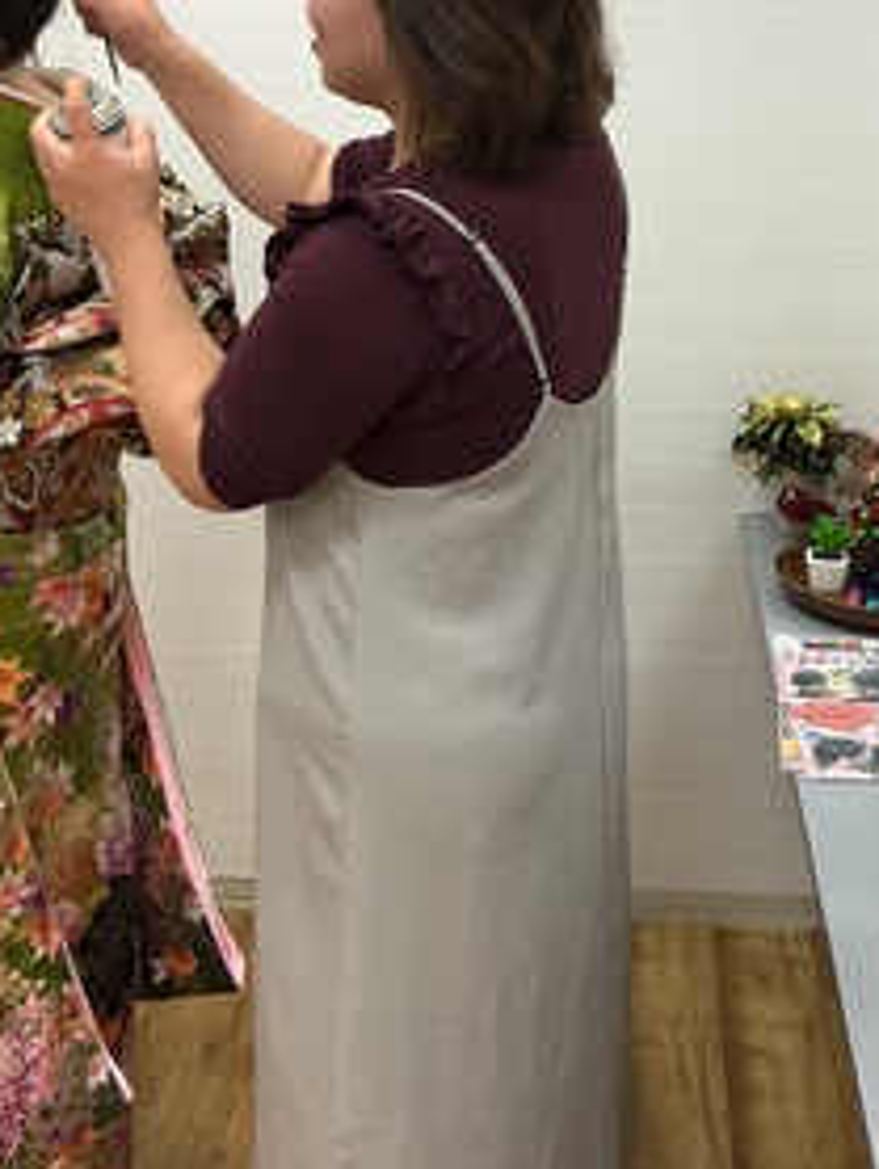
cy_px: 471
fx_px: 1690
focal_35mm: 50
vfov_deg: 38.0
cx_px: 479
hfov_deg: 29.1
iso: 50
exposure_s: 1/50
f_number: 1.8
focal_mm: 3
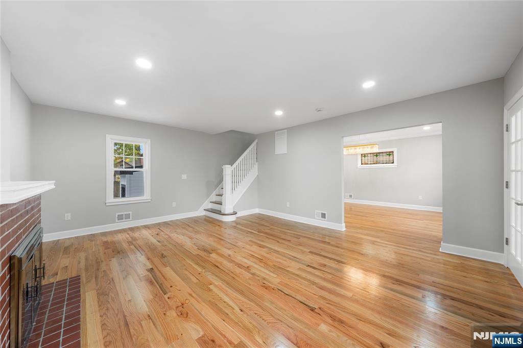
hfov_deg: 112.6
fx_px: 174
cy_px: 174
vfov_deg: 90.0
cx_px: 262
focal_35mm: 12
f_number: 8
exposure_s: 1/60
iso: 320
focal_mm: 12
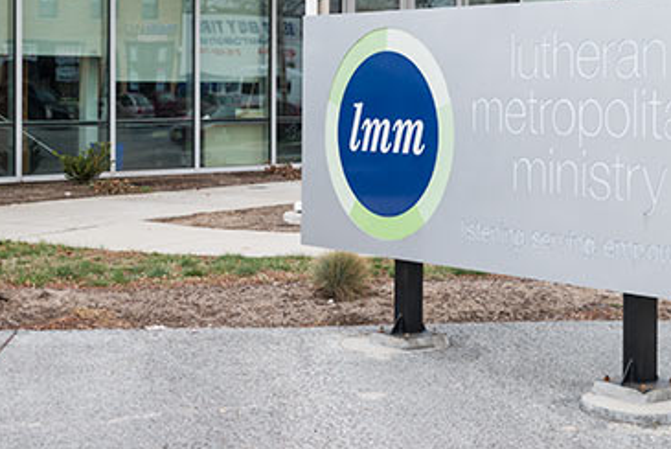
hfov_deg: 27.5
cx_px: 450
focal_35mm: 73
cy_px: 100
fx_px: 1362
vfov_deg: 18.6
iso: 400
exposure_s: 1/500
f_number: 5.6
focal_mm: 46
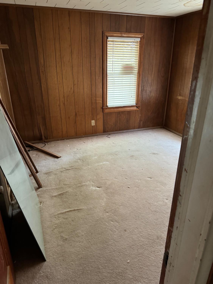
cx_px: 106
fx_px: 197
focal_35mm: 24
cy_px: 142
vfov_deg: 71.6
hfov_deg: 56.8
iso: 800
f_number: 1.78
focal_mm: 6.86
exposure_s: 1/55
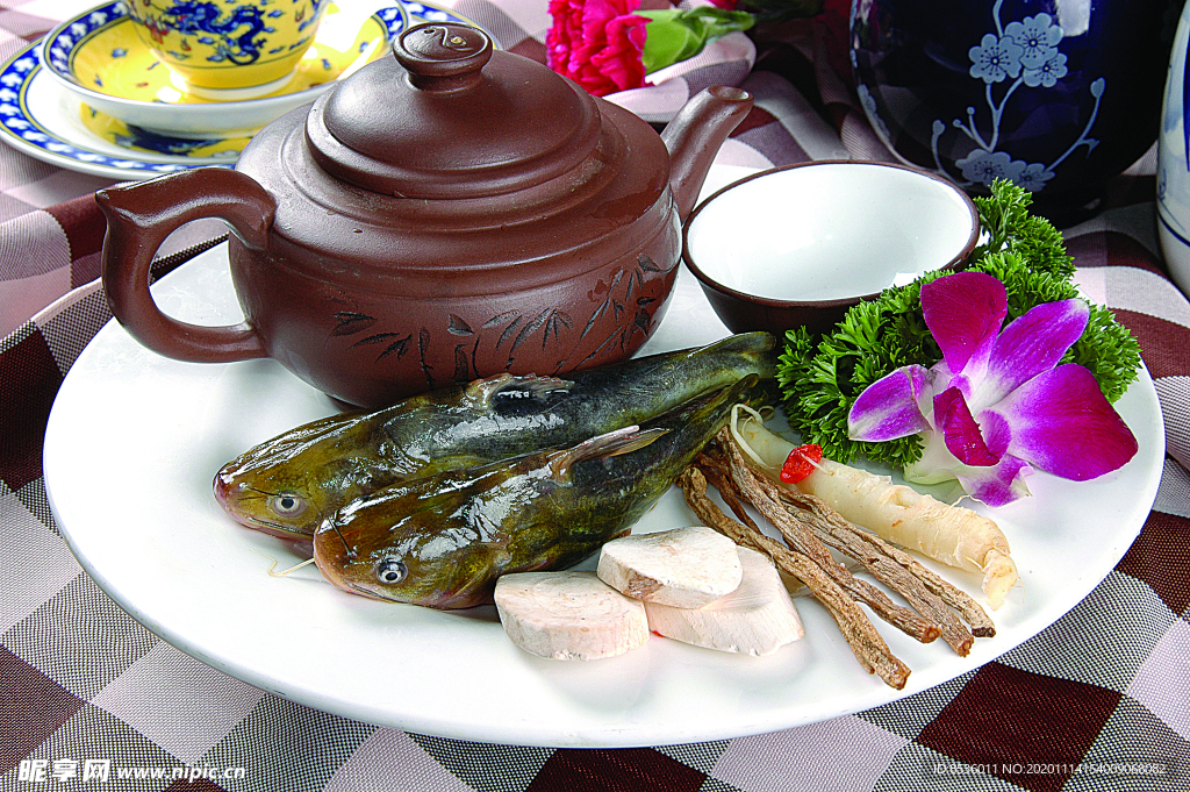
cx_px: 595
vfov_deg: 20.6
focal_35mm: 66
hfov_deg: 30.5
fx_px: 2180
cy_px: 396
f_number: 14
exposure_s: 1/200
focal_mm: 44
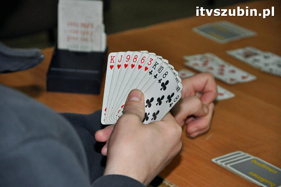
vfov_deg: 8.7
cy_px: 94
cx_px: 140
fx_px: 1228
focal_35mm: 158
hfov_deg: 13.1
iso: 1250
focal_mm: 105
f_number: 5.6
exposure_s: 1/60
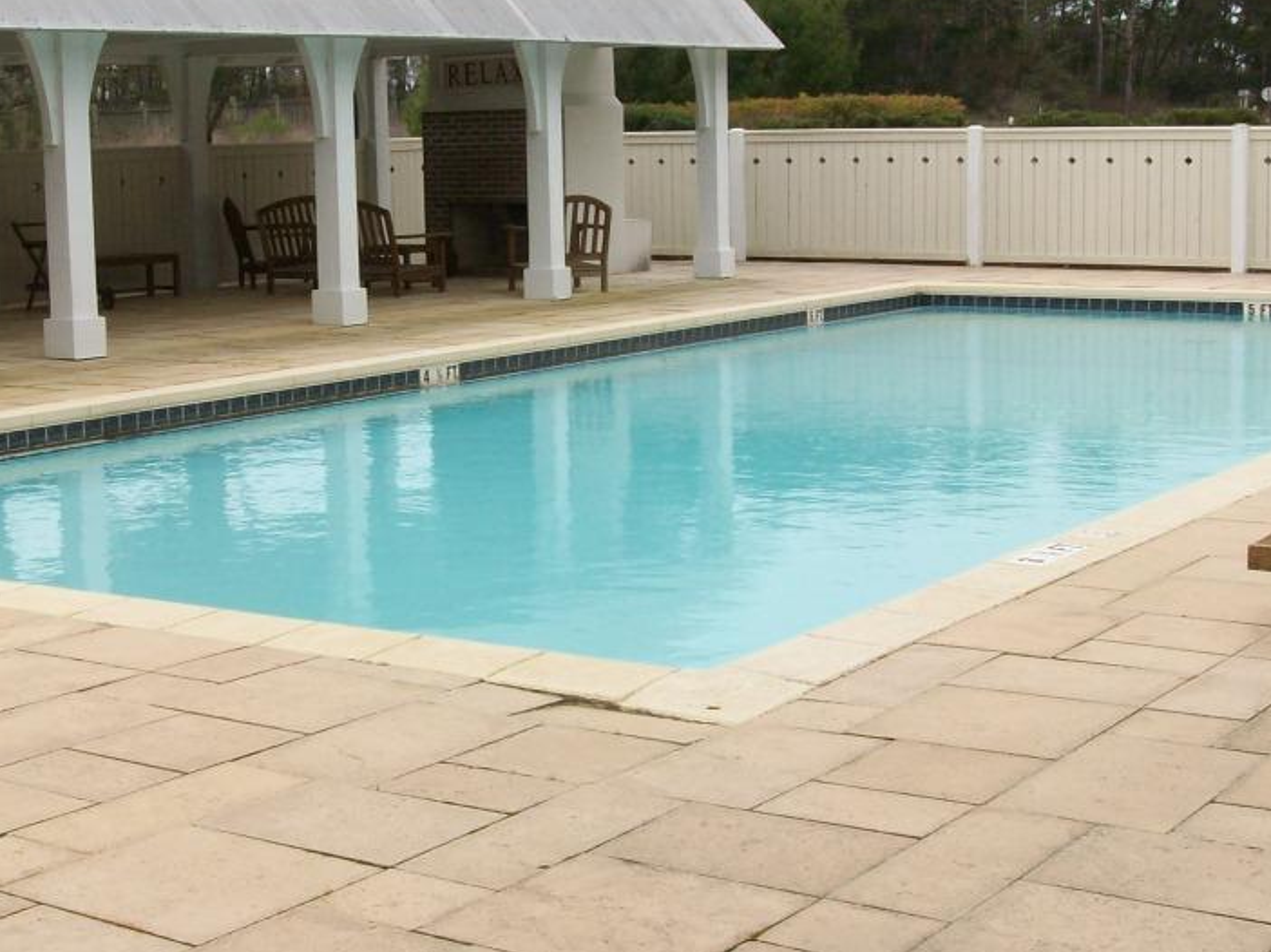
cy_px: 328
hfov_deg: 31.2
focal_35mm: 62
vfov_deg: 23.5
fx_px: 2276
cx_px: 536
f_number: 5.5
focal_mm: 5.7
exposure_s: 1/245
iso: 64
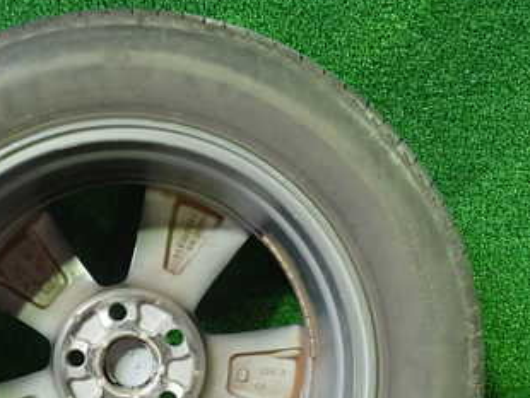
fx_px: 889
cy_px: 359
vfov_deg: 24.5
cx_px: 138
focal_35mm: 58
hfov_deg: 32.6
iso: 640
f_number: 2.3
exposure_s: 1/30
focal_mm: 5.4
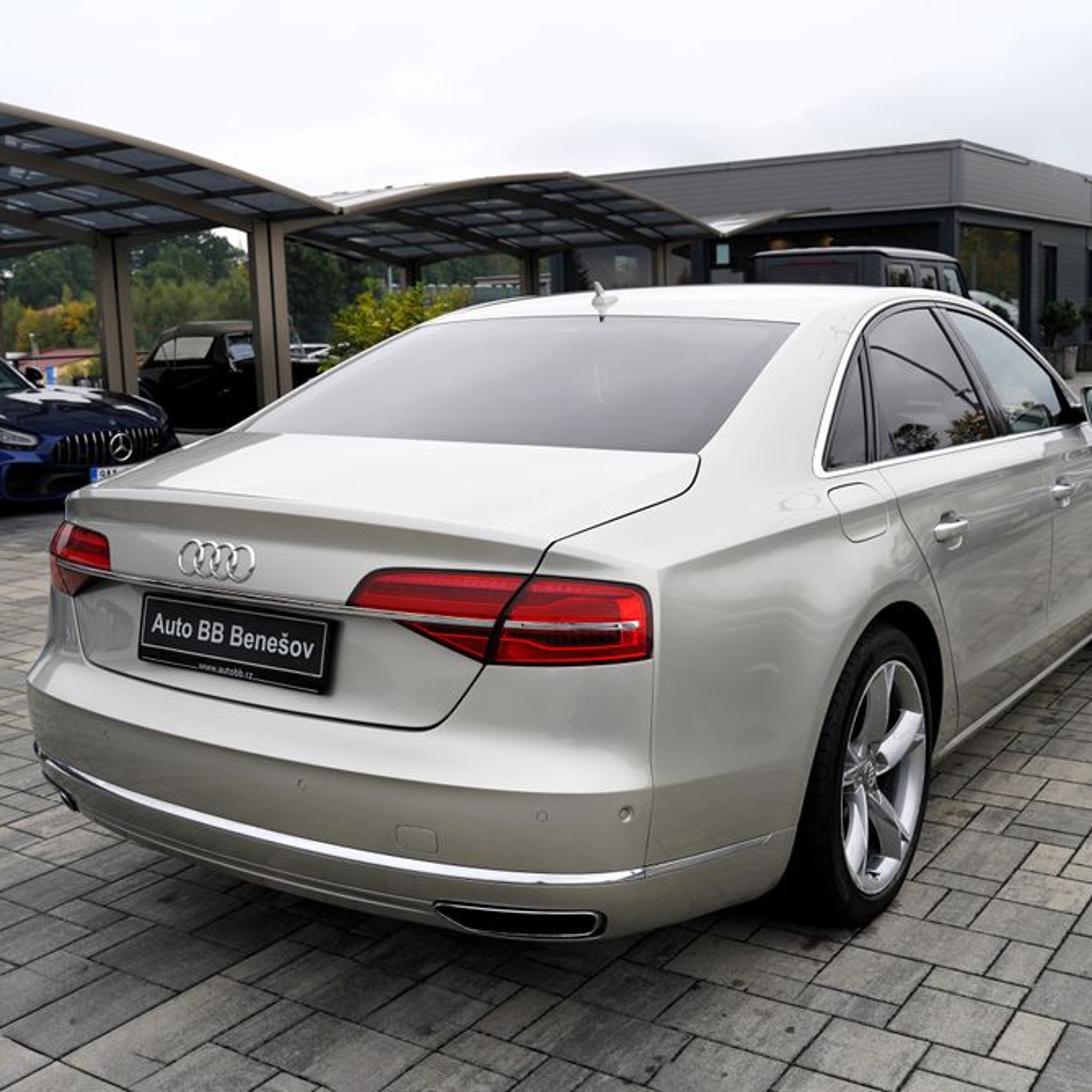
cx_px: 579
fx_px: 1392
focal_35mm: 39
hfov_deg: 42.8
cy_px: 542
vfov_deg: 42.8
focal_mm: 30
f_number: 5.6
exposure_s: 1/125
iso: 100
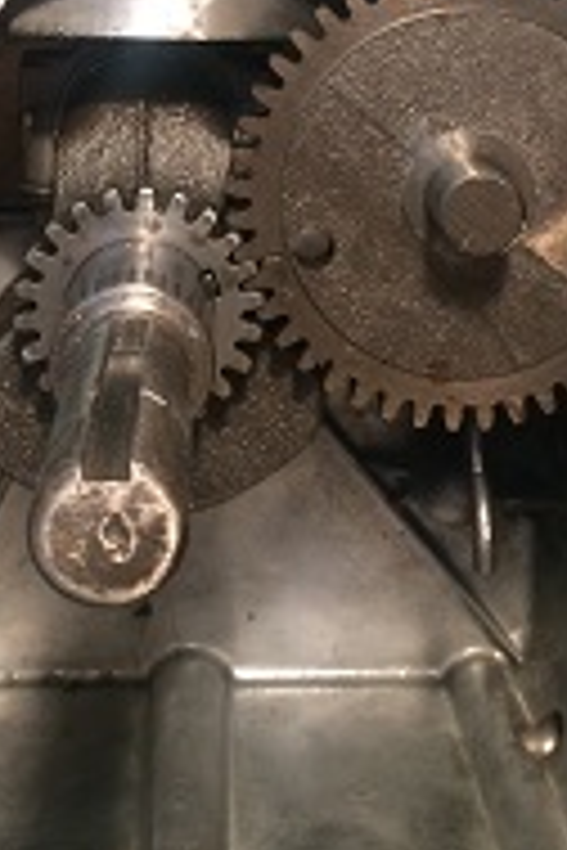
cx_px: 306
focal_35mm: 68
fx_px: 1606
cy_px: 115
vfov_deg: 28.7
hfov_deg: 20.0
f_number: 2.2
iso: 125
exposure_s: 1/30
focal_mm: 4.15
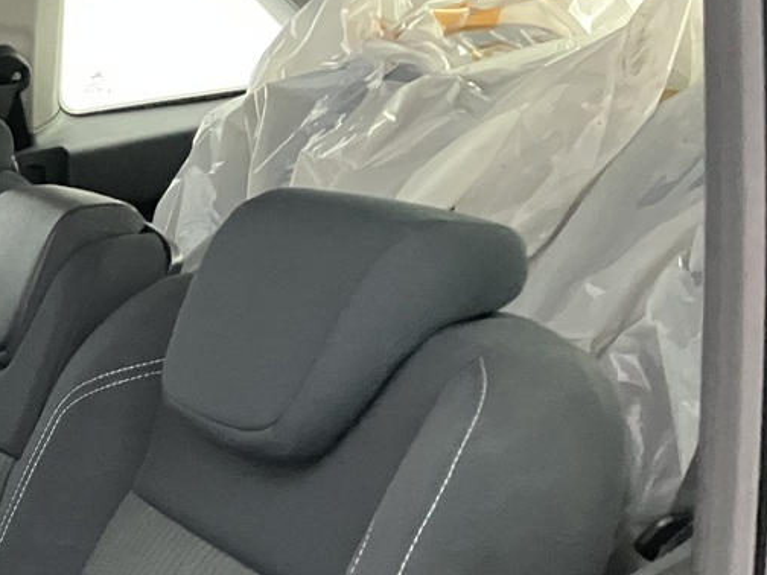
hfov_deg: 21.3
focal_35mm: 80
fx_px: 1773
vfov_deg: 17.8
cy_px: 630
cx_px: -320
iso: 640
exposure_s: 1/21
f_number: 1.8
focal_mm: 3.99
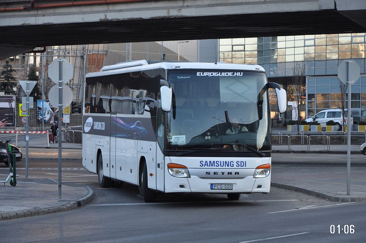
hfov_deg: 16.1
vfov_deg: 10.7
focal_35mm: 128
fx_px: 1295
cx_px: 183
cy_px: 122
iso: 280
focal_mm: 85
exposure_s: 1/125
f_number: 5.6
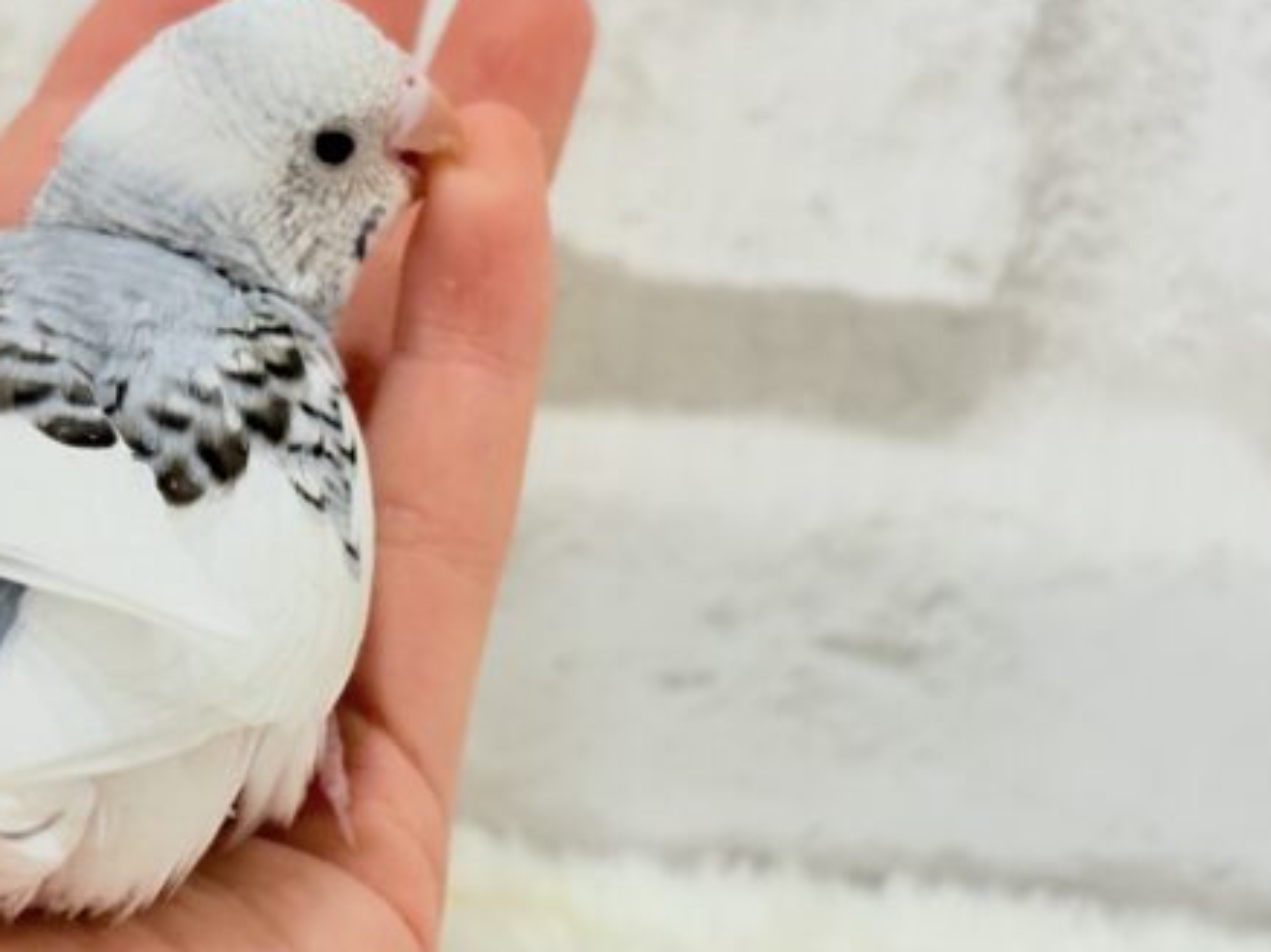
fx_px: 2789
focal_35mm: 76
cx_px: 386
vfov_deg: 19.4
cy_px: 444
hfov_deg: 25.5
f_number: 1.6
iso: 40
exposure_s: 1/50
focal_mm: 5.96
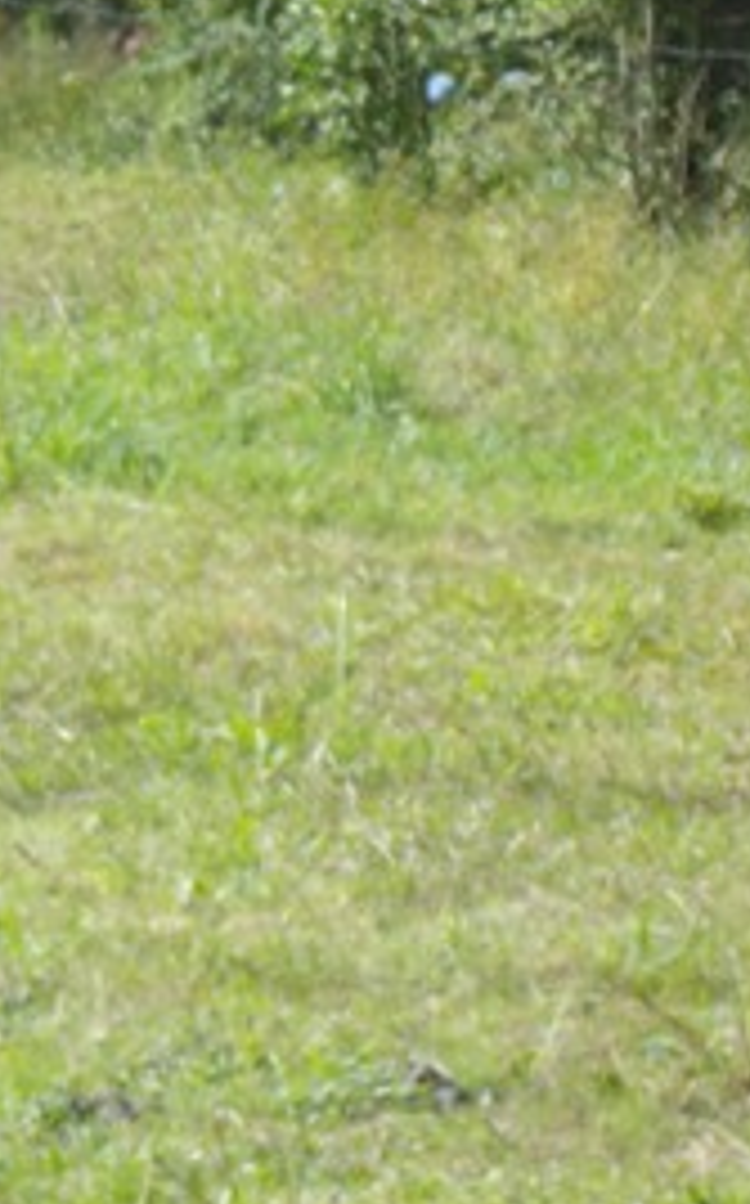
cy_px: 135
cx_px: -436
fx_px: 11635
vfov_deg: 5.9
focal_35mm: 355
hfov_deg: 3.7
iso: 118
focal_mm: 18.6
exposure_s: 1/200
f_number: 5.2
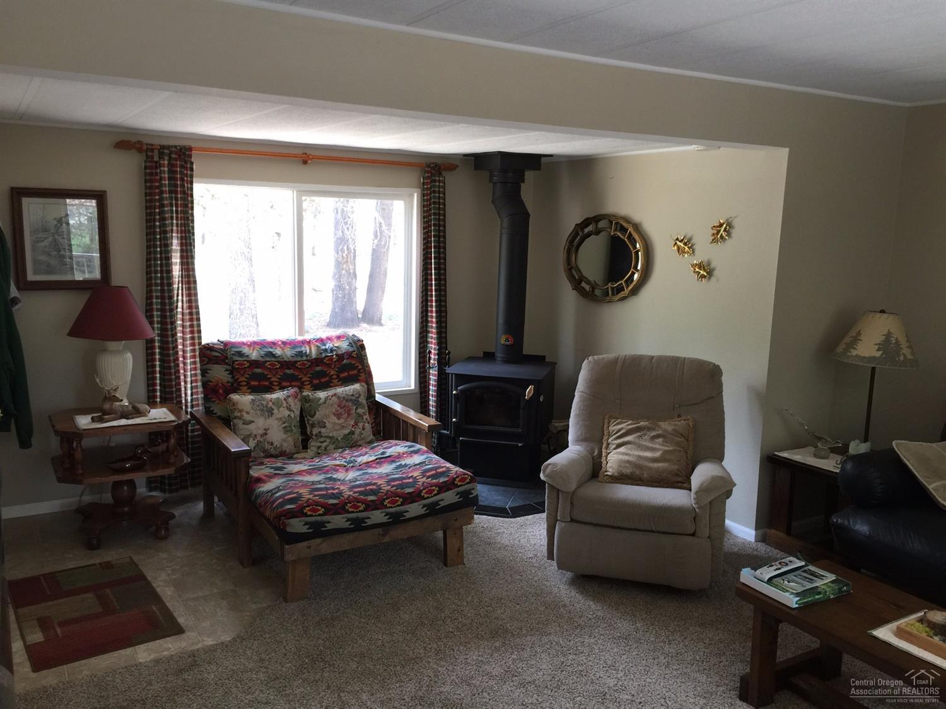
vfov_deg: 48.2
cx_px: 473
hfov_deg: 61.7
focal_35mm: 29
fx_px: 792
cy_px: 354
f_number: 2.2
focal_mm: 4.15
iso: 40
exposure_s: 1/30
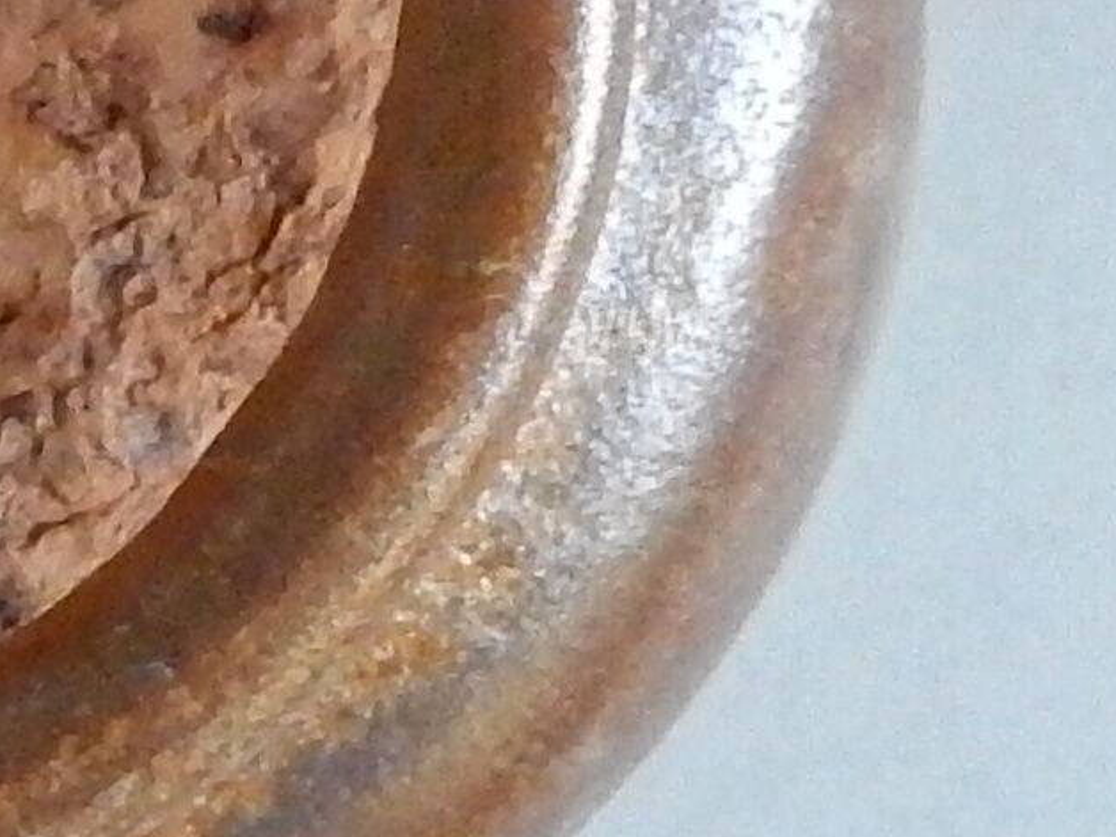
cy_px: -656
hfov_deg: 7.5
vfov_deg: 5.5
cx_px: 1105
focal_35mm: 264
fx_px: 8511
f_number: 4
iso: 800
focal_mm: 6.4
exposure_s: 1/60
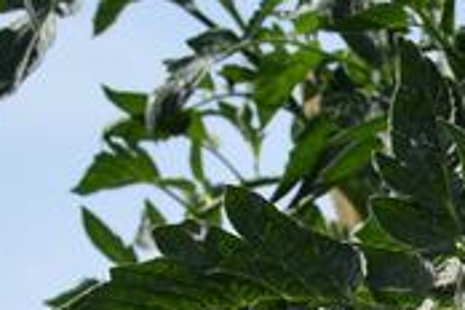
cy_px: 933
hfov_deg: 12.2
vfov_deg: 8.1
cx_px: 979
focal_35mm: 145
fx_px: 1873
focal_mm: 24
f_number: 8
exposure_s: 1/200
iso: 100
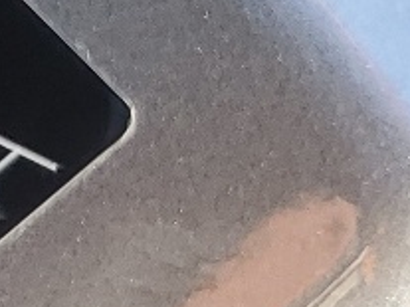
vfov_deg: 7.4
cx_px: -974
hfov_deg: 7.9
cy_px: 281
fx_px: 2379
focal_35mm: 201
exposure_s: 1/256
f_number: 1.5
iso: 50
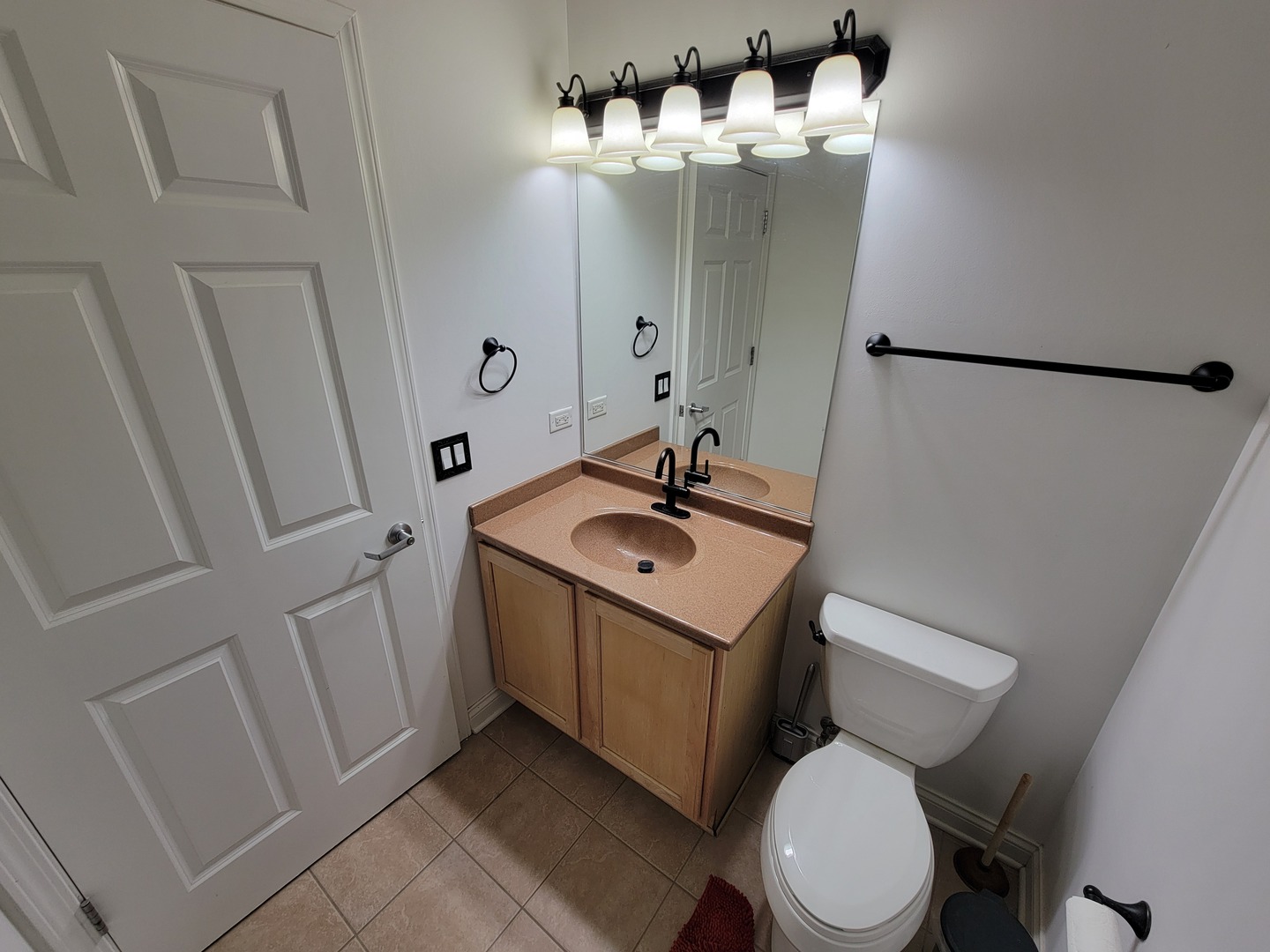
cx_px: 635
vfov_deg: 89.9
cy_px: 476
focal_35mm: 13
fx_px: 477
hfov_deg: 106.2
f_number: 2.2
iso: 64
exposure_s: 1/60
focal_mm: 2.2
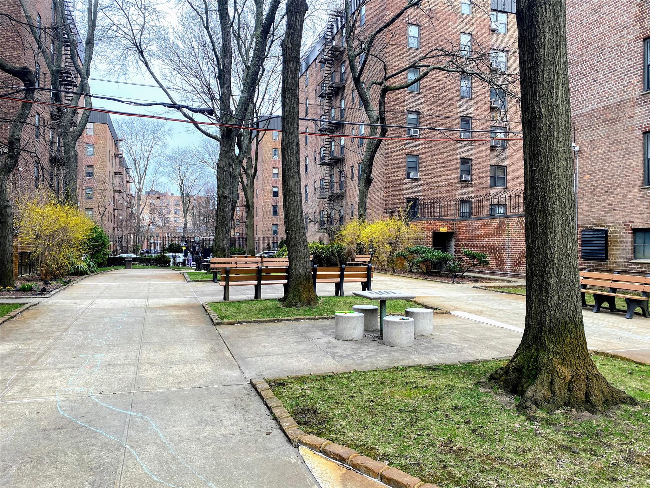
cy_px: 244
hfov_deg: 67.3
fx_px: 488
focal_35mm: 26
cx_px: 325
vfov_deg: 53.1
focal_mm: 4.25
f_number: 1.8
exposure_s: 1/135
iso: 32
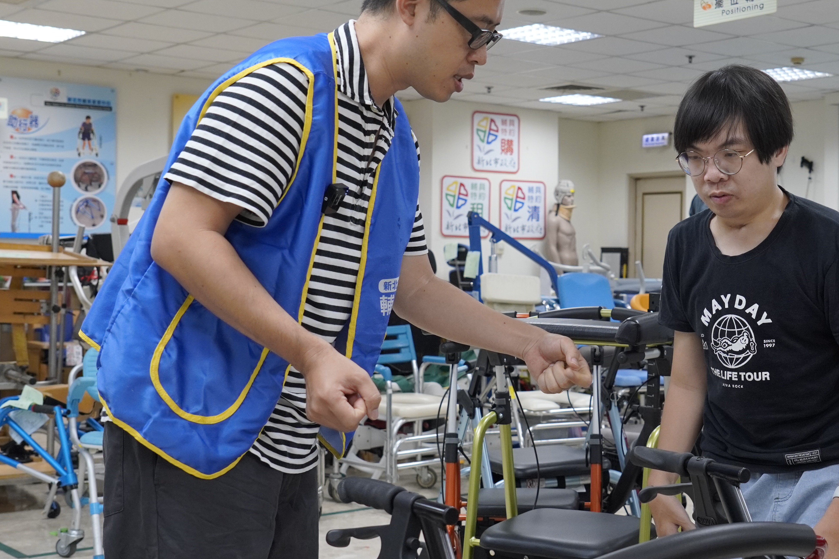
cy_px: 273
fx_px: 1305
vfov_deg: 24.2
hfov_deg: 35.0
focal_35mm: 56
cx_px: 617
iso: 1000
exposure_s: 1/200
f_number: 4
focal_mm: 24
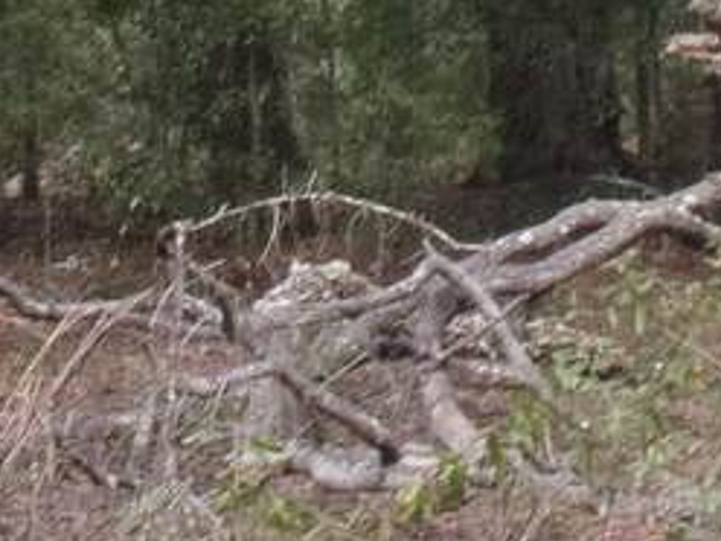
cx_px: 459
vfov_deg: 11.0
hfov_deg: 15.9
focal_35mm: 124
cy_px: -515
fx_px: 2583
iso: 80
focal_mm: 4.3
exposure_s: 1/120
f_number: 3.3
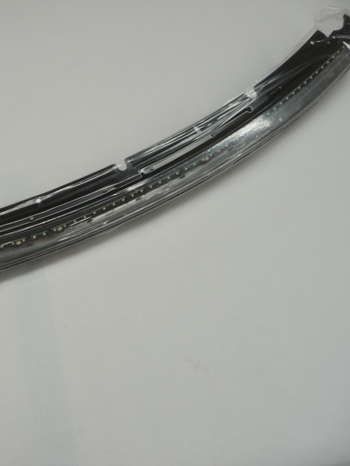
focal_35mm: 38
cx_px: 65
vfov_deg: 49.0
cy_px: 236
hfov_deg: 36.3
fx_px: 512
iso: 100
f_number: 3.3
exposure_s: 1/30
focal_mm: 4.7
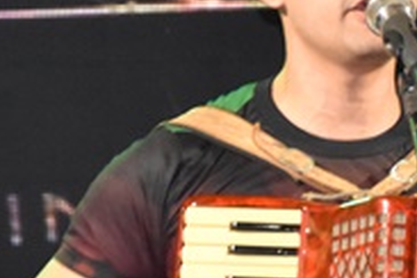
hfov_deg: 2.0
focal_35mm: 1034
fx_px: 11976
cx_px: 351
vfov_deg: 1.3
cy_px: 319
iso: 3200
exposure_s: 1/60
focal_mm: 140
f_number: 5.6
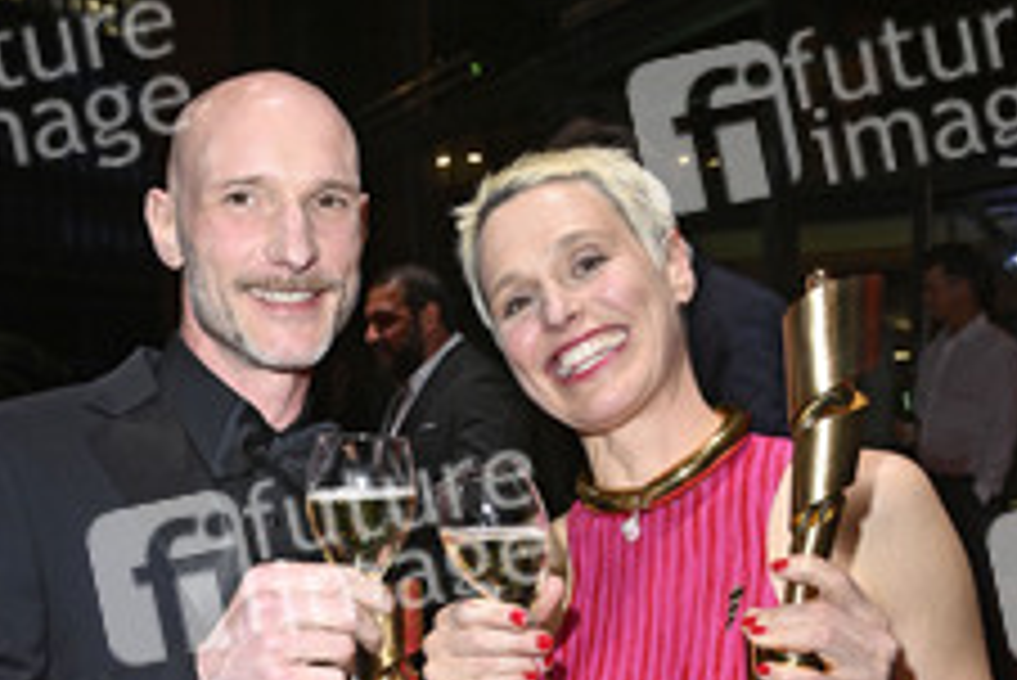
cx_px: 450
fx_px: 1300
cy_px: 784
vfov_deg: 26.5
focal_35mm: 46
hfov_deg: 42.6
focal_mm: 26
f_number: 6.3
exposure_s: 1/200
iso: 1000
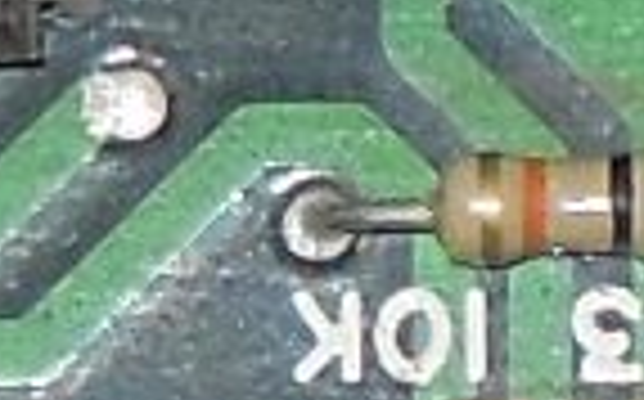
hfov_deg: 5.2
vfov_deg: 3.4
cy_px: 40
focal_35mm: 380
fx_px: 6662
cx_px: 1946
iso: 125
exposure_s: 1/60
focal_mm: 8.9
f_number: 4
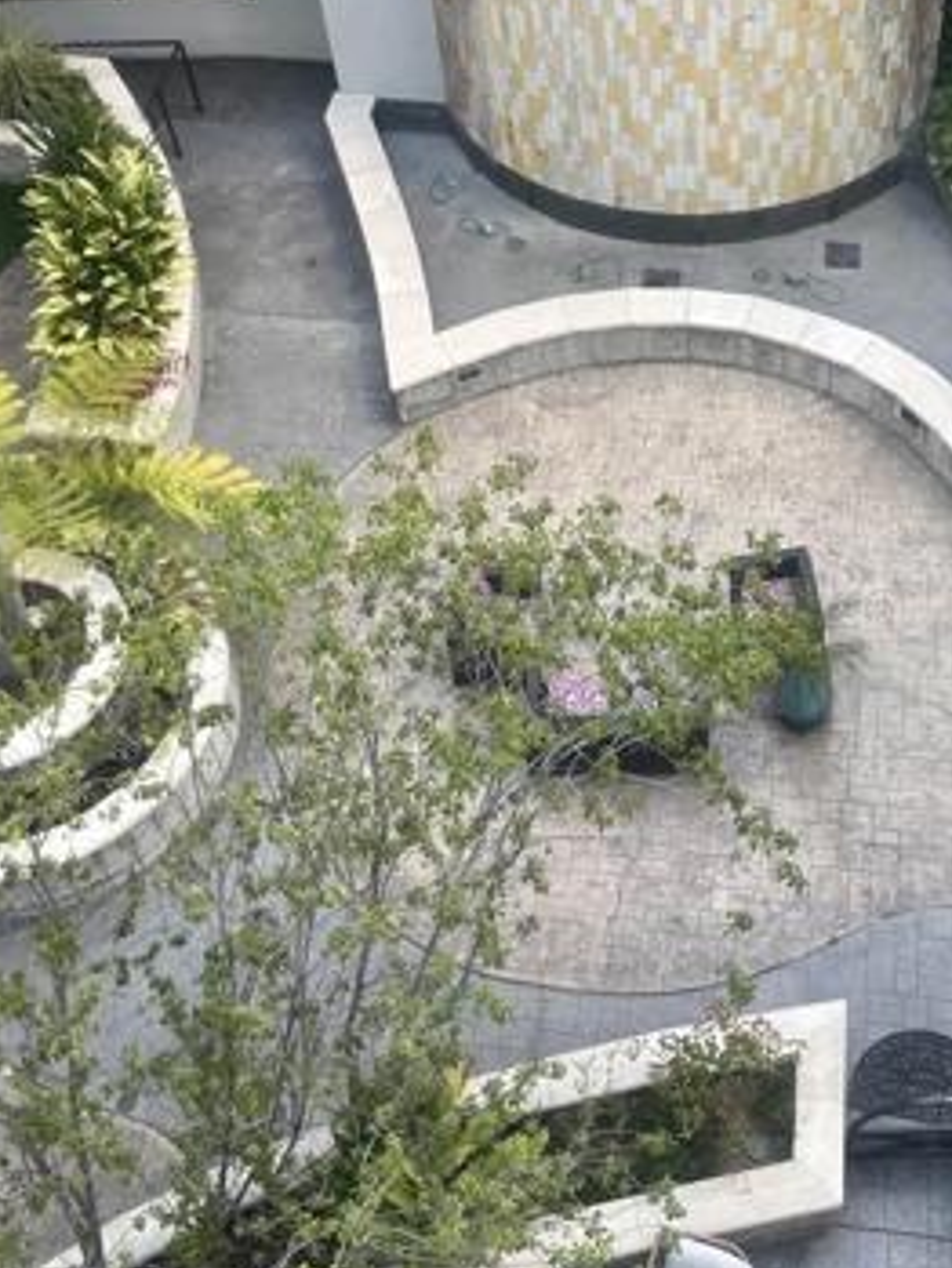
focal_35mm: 44
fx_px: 1612
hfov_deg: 32.5
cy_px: 476
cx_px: 665
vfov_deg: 42.6
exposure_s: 1/121
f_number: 1.78
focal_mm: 6.86
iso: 80
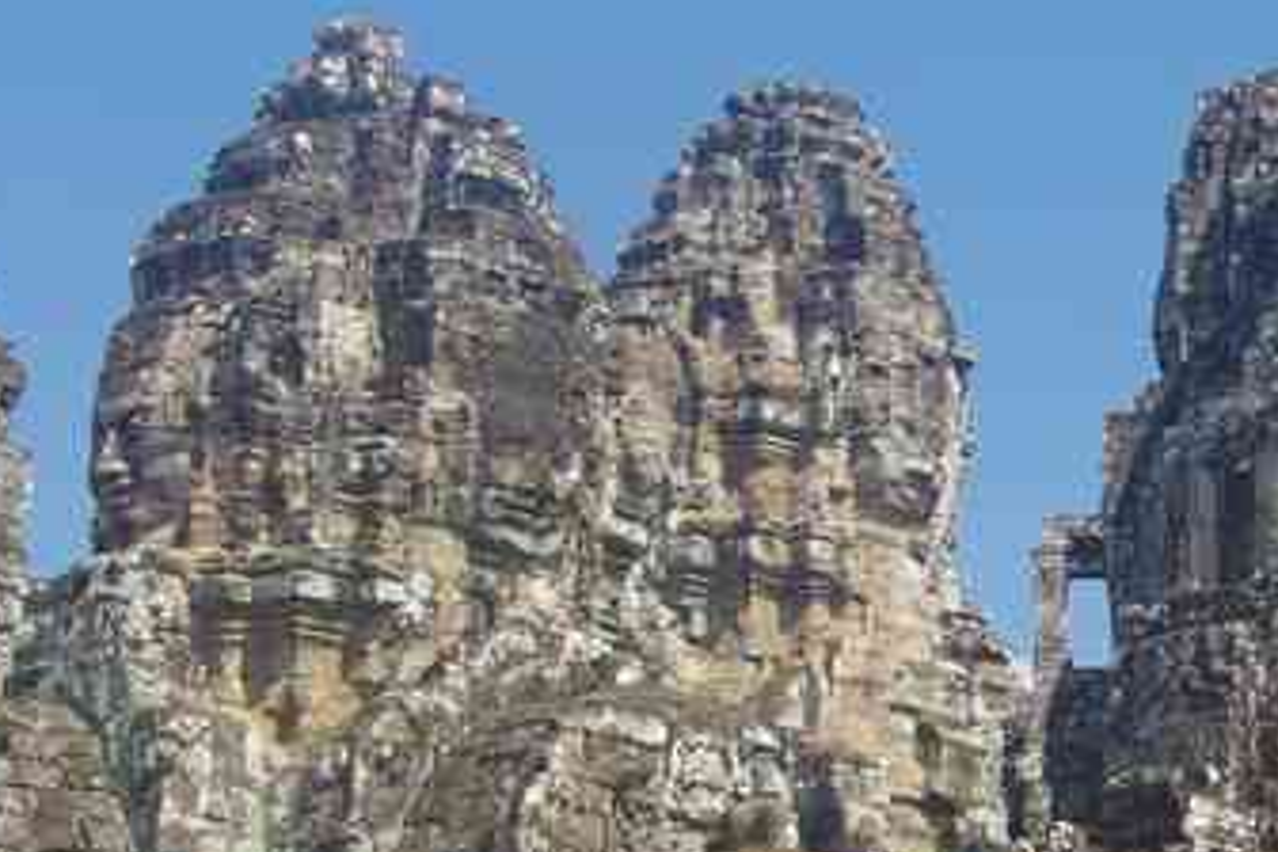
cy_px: 532
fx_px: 4437
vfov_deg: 11.0
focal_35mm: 125
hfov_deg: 15.3
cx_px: 1847
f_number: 10
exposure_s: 1/60
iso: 200
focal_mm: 28
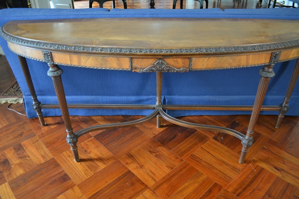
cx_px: 150
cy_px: 100
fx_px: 224
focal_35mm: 27
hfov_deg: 67.4
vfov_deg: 47.9
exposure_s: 1/30
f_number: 3.5
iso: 1250
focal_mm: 18
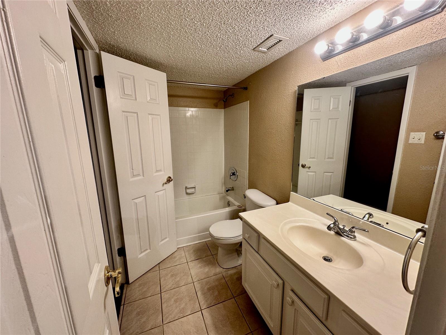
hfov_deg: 102.1
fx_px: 180
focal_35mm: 14
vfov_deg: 85.7
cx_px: 223
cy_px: 168
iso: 125
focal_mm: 2.22
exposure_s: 1/120
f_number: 2.2
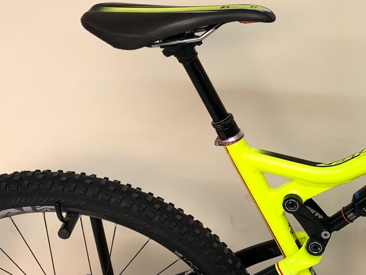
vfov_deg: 18.4
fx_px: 846
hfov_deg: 22.8
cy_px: 183
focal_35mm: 80
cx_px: 419
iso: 32
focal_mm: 4
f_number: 1.8
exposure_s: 1/50
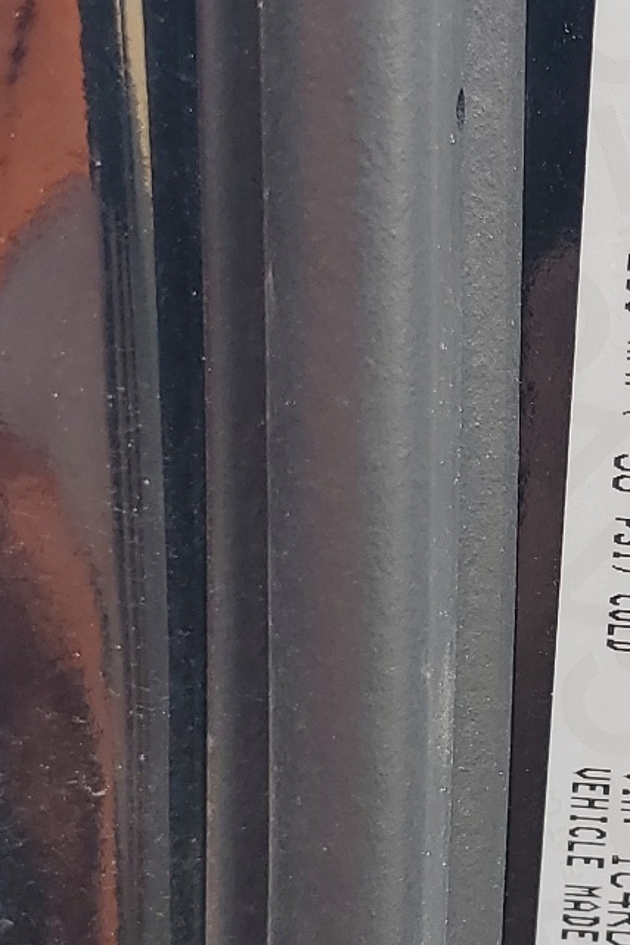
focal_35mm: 90
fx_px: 2364
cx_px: 780
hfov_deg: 14.6
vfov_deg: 22.6
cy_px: 551
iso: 50
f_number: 1.5
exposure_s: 1/128
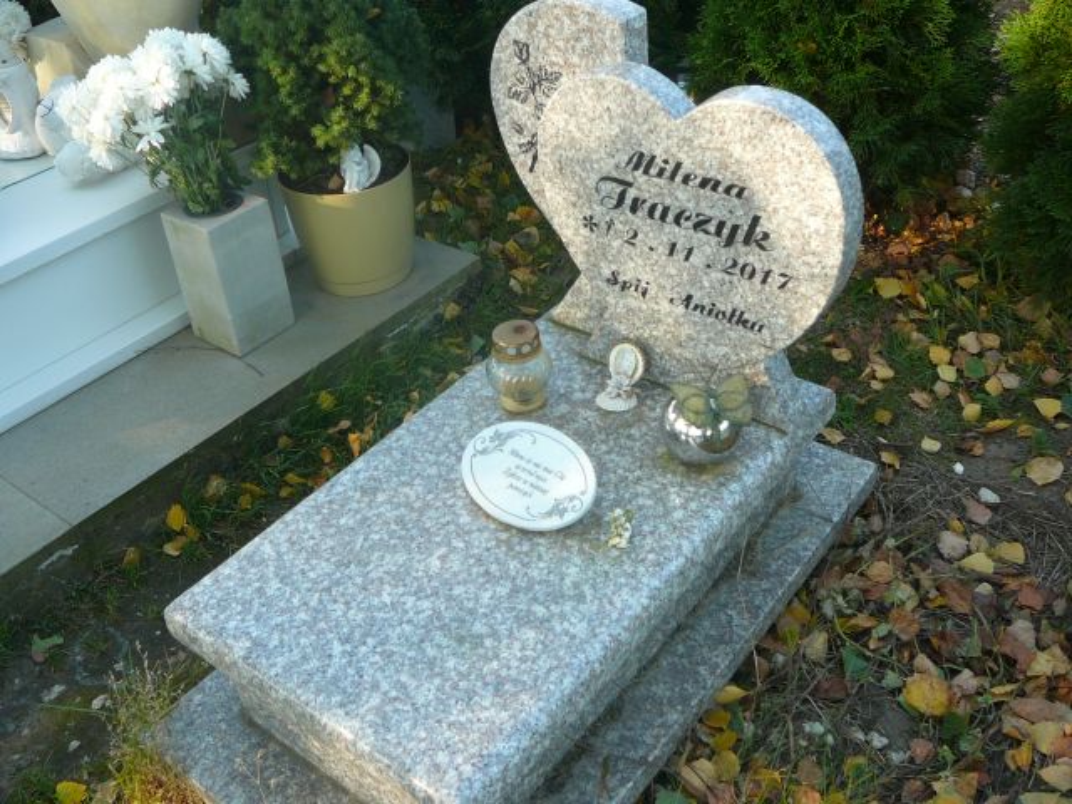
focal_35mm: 35
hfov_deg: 52.6
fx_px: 1084
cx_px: 536
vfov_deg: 40.7
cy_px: 402
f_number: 2.8
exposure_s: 1/125
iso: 80
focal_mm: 5.2
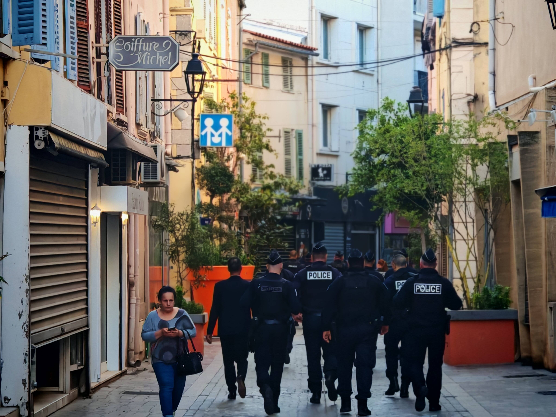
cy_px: 208
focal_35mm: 135
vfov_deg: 11.0
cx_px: 278
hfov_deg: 14.6
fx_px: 2168
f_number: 2.4
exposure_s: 1/2000
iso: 8000
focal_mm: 15.38
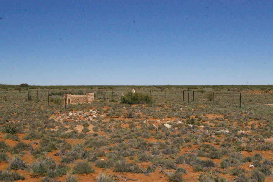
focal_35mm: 46
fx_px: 352
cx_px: 136
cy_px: 91
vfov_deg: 28.9
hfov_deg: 42.4
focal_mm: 31
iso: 3200
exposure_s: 1/4000
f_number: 16
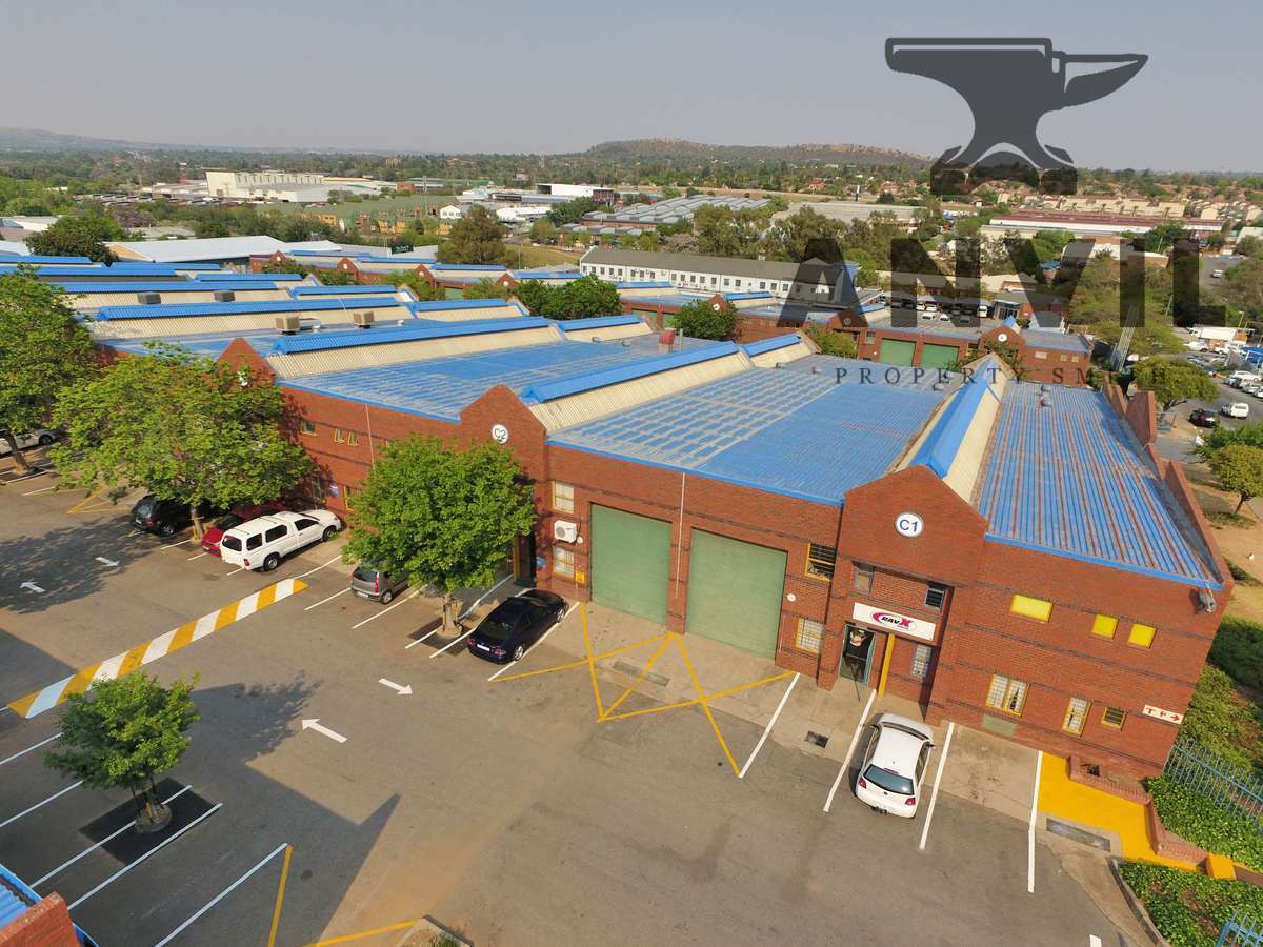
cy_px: 474
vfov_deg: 66.0
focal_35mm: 20
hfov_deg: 81.7
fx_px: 730
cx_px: 632
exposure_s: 1/825
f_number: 2.8
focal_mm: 3.61
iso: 100
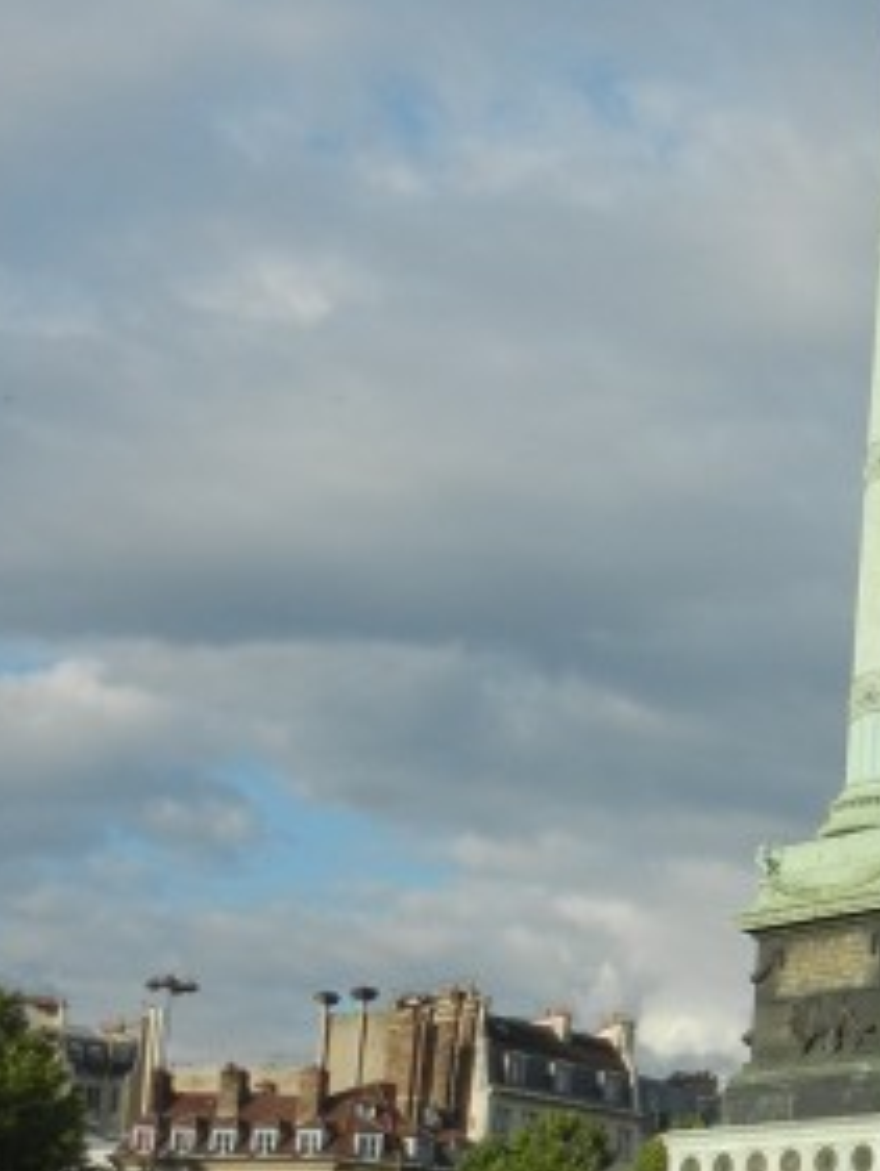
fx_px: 2777
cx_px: 838
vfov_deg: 23.5
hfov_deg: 17.7
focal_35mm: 82
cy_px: 929
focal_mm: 5.4
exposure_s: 1/310
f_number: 7
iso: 160
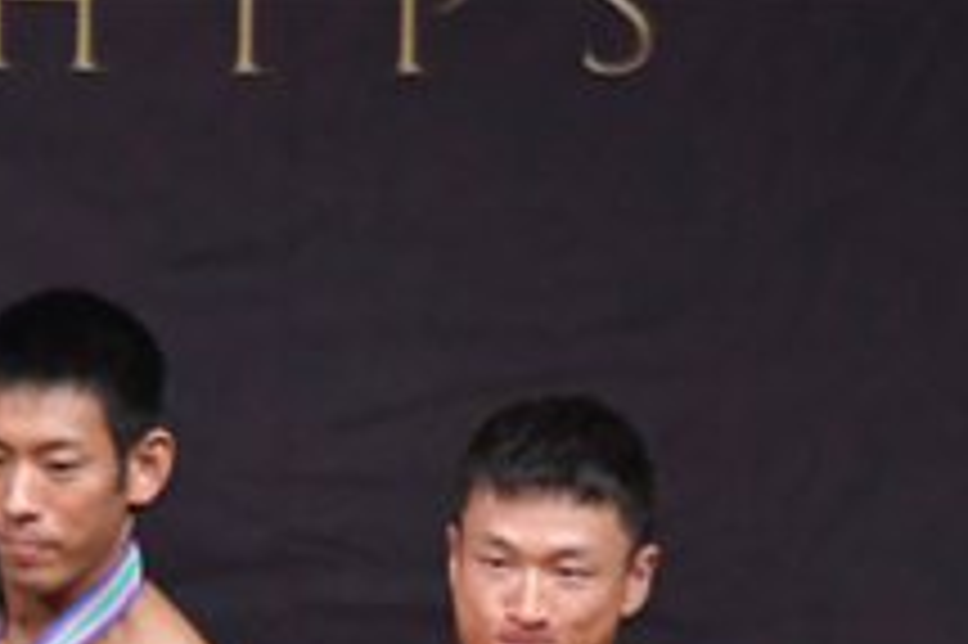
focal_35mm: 974
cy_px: 1153
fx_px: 26169
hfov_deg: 2.1
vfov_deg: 1.4
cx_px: 196
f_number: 5.6
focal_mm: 180
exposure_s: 1/400
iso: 4000
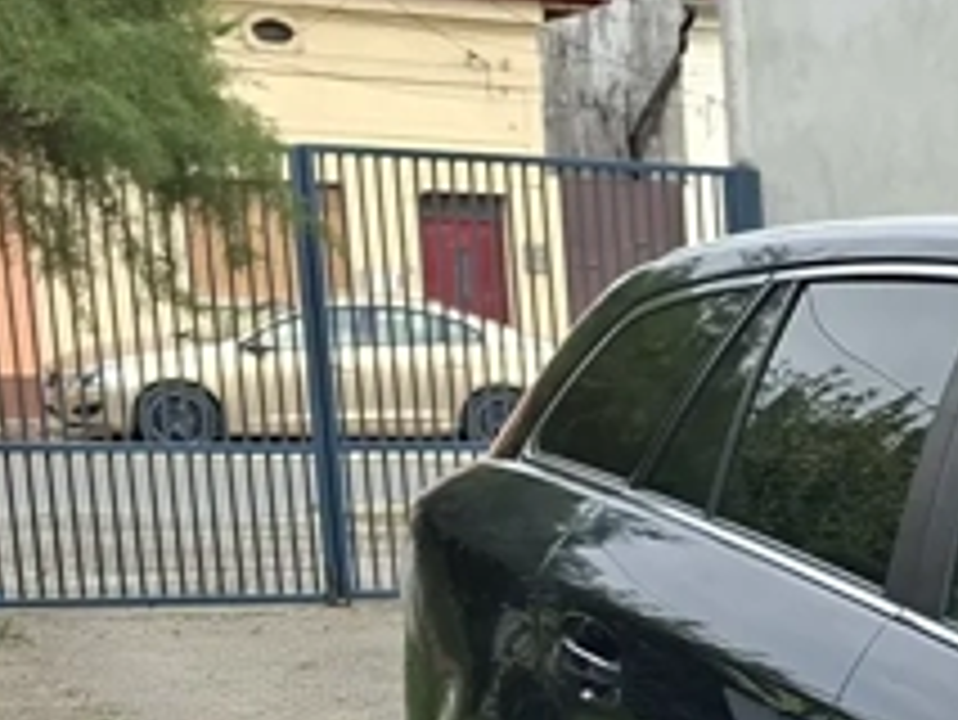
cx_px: 1858
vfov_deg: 13.1
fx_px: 2991
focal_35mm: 108
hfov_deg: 15.1
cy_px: 1044
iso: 50
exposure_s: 1/531
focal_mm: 5.54
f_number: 1.8
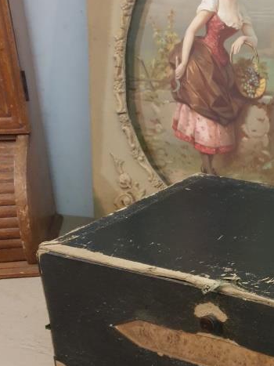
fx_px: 602
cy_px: 267
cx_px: 283
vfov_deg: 33.2
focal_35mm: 57
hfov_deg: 24.3
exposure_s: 1/33
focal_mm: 4.3
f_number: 1.5
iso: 320
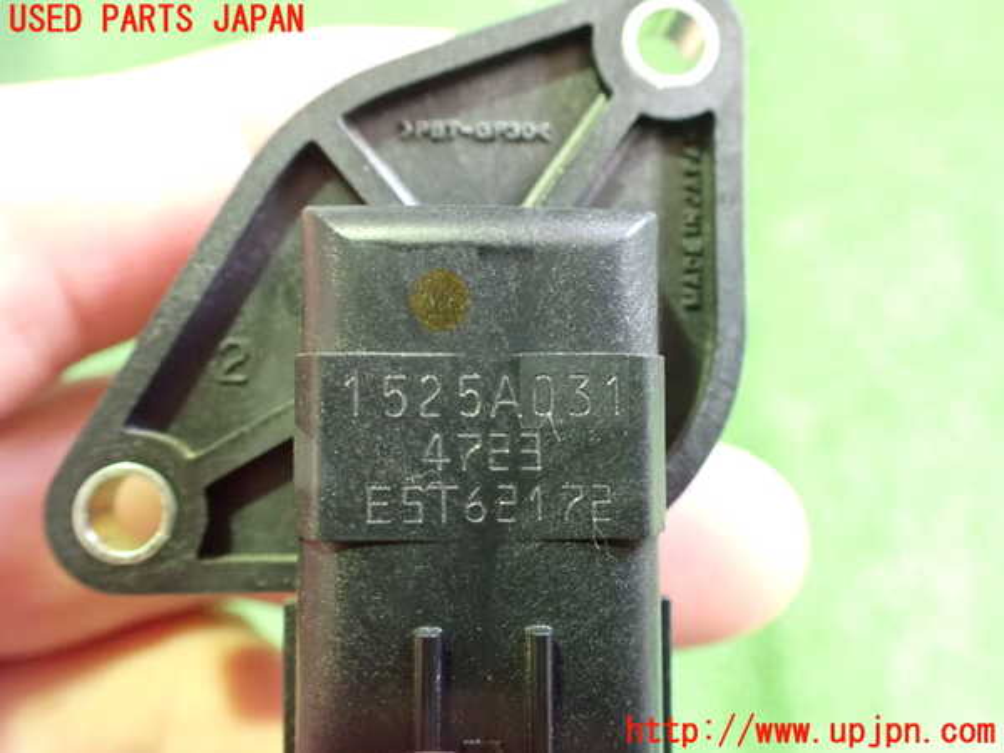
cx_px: 502
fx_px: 870
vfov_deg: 46.8
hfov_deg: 60.0
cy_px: 376
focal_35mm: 30
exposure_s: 1/30
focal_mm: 5.4
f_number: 2.3
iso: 1250
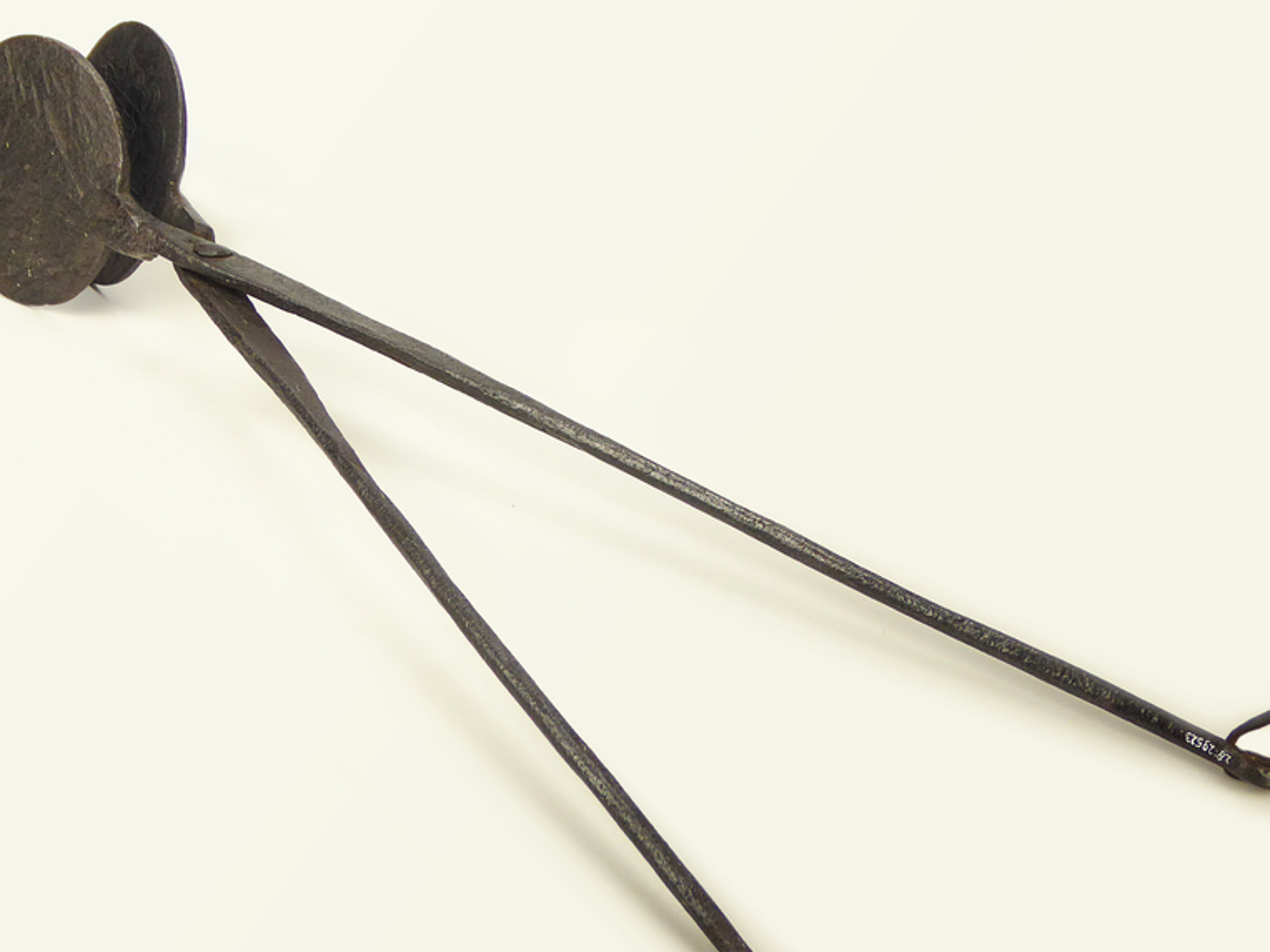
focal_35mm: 80
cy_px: 483
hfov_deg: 24.4
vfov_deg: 18.4
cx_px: 624
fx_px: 2935
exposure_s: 1/100
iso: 200
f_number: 4.3
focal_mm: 10.9
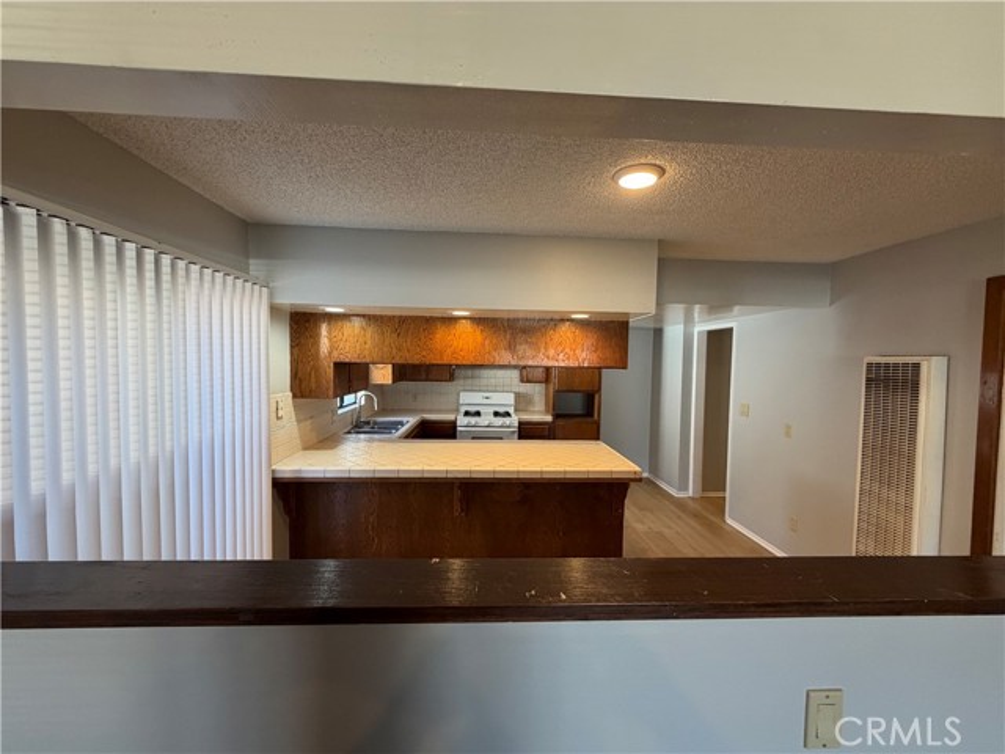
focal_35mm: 14
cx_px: 502
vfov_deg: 85.7
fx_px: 406
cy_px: 377
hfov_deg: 102.1
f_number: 2.2
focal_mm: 2.22
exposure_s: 1/120
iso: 320
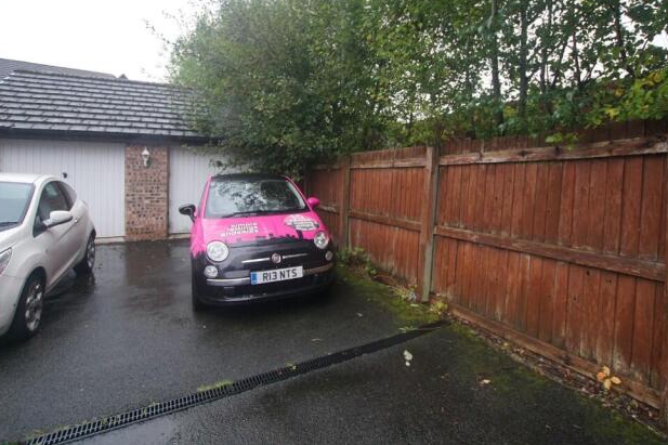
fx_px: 325
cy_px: 211
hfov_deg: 91.5
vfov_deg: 68.7
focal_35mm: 18
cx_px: 345
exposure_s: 1/60
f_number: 4
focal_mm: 11
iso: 250
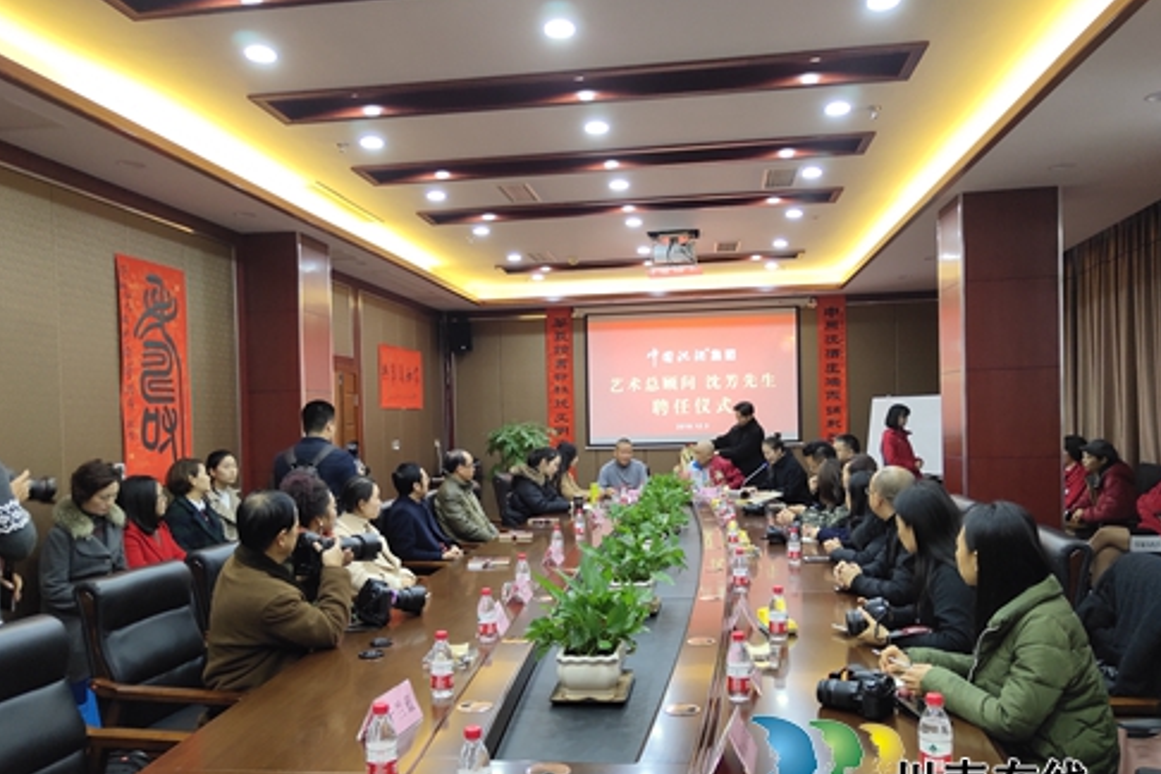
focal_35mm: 31
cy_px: 436
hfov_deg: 60.3
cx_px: 583
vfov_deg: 42.2
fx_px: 1000
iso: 381
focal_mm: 4.27
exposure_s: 1/50
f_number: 1.8
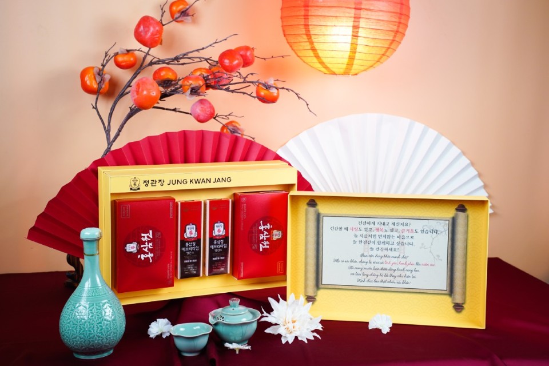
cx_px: 274
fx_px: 747
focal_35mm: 49
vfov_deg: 27.5
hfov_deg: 40.3
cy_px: 183
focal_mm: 49
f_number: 6.3
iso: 1000
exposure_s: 1/160
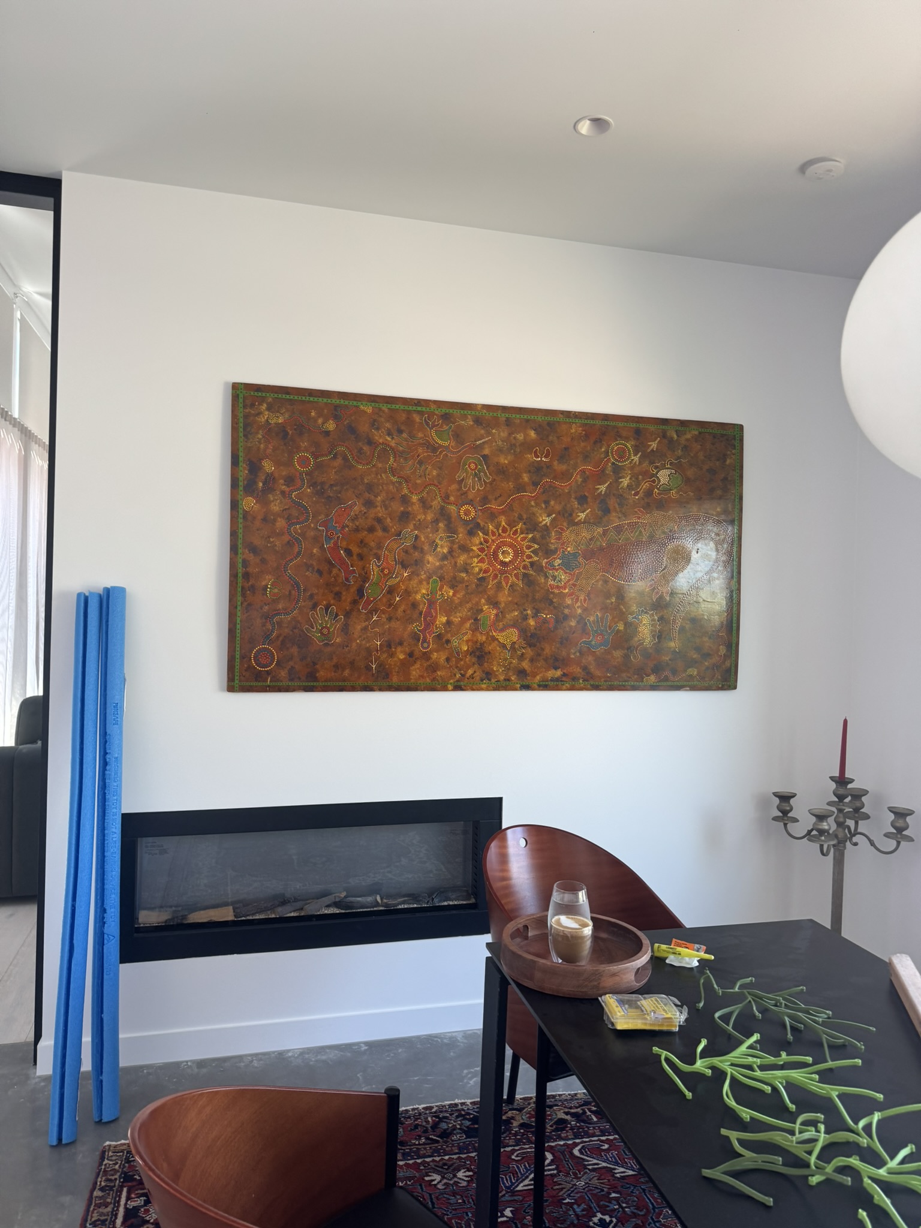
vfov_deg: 71.6
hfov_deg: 56.8
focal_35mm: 24
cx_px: 460
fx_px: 851
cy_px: 614
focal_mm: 6.76
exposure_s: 1/121
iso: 125
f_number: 1.78
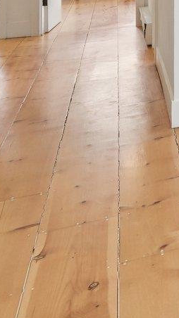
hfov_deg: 10.6
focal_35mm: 76
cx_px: 548
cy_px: -84
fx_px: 642
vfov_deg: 24.6
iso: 320
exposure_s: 1/30
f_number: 8
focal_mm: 16
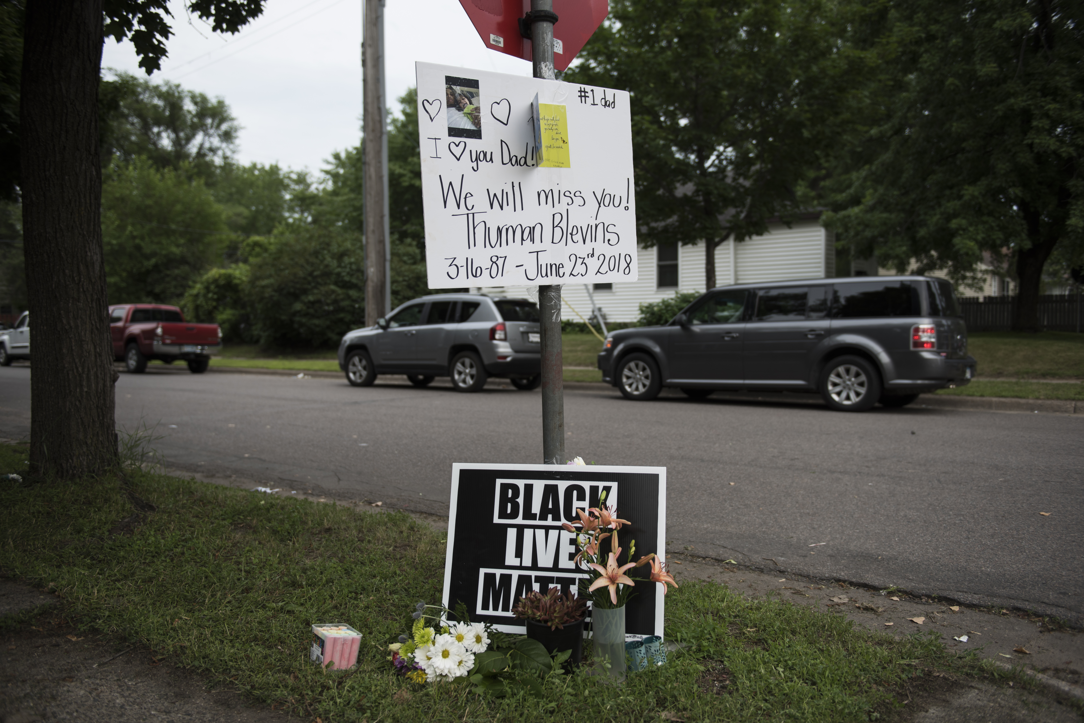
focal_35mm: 29
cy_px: 362
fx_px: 874
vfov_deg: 45.0
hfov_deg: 63.6
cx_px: 542
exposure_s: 1/320
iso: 100
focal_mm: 29
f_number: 2.8
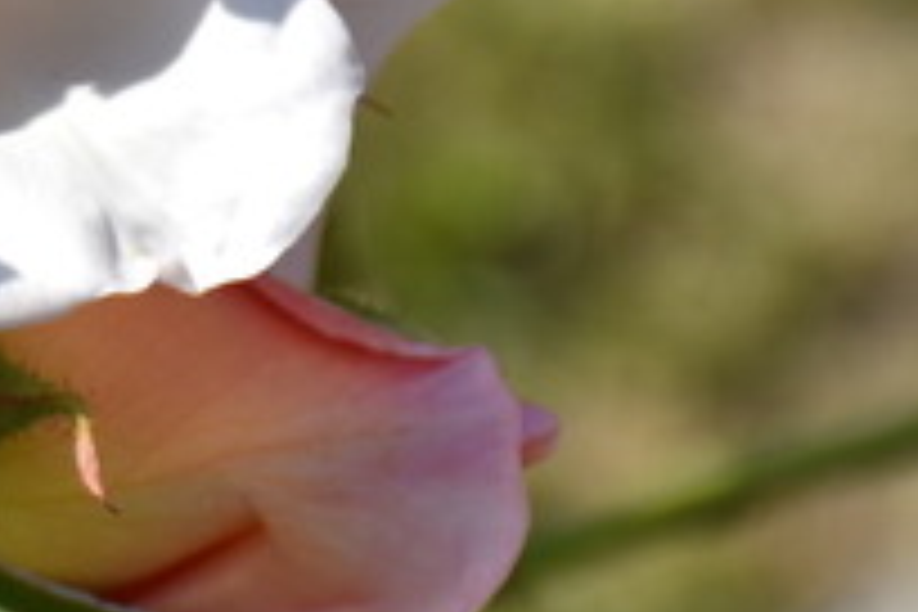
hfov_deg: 3.1
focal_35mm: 658
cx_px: -594
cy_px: -115
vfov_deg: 2.1
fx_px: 16778
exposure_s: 1/800
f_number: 7.1
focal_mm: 100
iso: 200
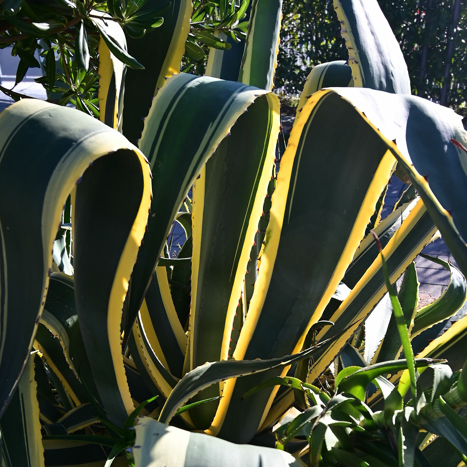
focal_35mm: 42
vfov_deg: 38.6
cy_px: 370
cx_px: 219
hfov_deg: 40.0
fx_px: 641
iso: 100
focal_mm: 20
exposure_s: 1/160
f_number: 7.1
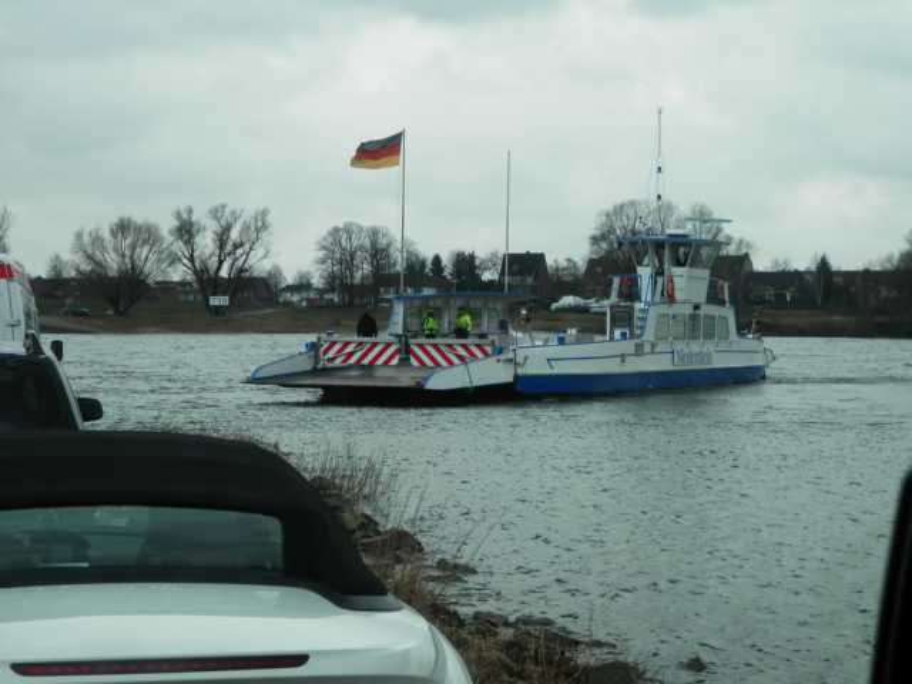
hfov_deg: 26.7
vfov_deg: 20.2
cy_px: 342
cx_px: 456
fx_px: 1923
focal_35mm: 73
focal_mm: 13.1
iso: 80
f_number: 4.5
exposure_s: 1/200
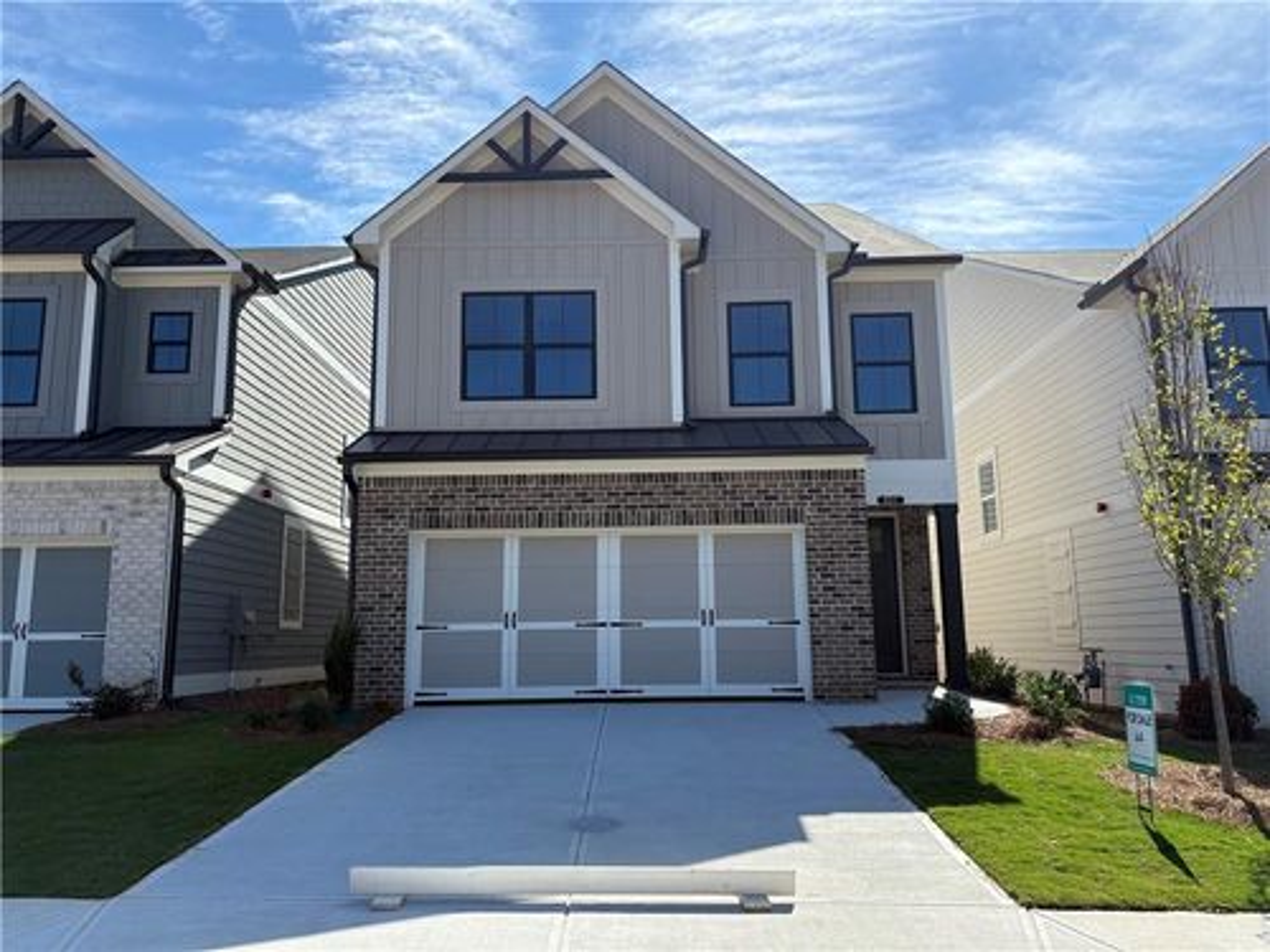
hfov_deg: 67.3
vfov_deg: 53.1
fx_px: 954
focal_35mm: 26
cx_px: 635
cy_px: 476
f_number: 1.6
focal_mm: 5.96
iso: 50
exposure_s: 1/2865
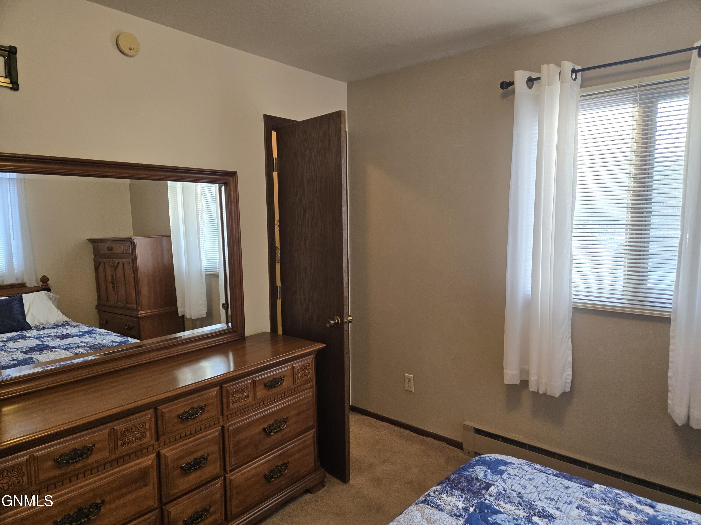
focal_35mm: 23
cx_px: 350
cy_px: 262
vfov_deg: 58.9
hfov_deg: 73.9
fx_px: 466
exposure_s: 1/120
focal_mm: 5.4
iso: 200
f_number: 1.8
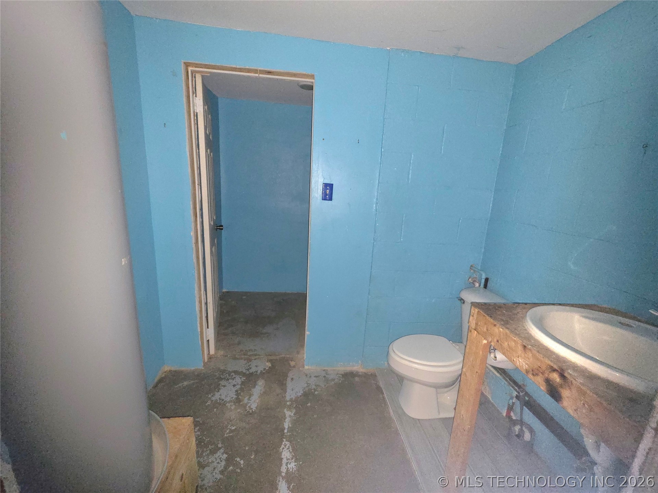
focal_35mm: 13
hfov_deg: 106.2
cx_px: 329
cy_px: 246
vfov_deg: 89.9
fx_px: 247
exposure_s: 1/30
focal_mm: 2.2
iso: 500
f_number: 2.2
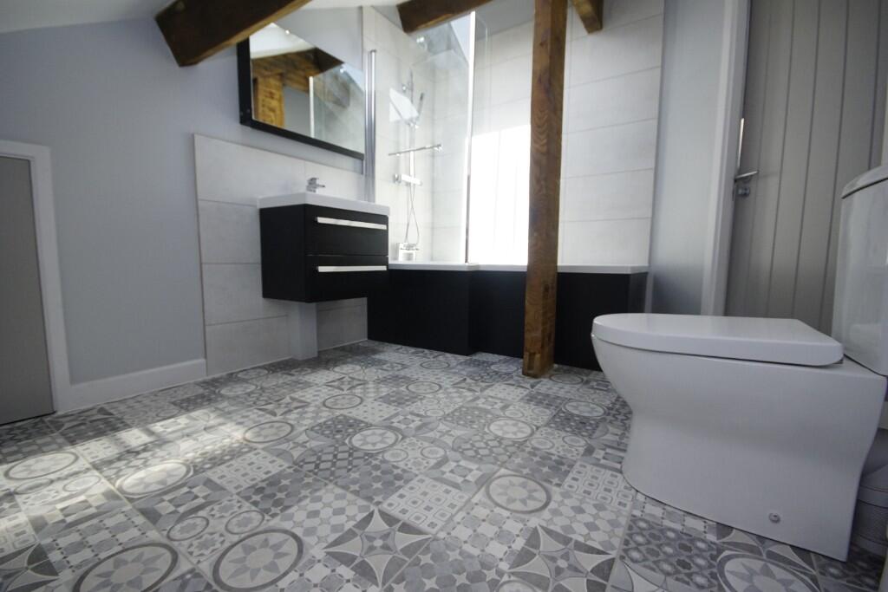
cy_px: 296
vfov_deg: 77.3
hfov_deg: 100.4
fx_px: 370
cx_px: 444
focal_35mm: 15
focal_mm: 10
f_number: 6.3
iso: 800
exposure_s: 1/320
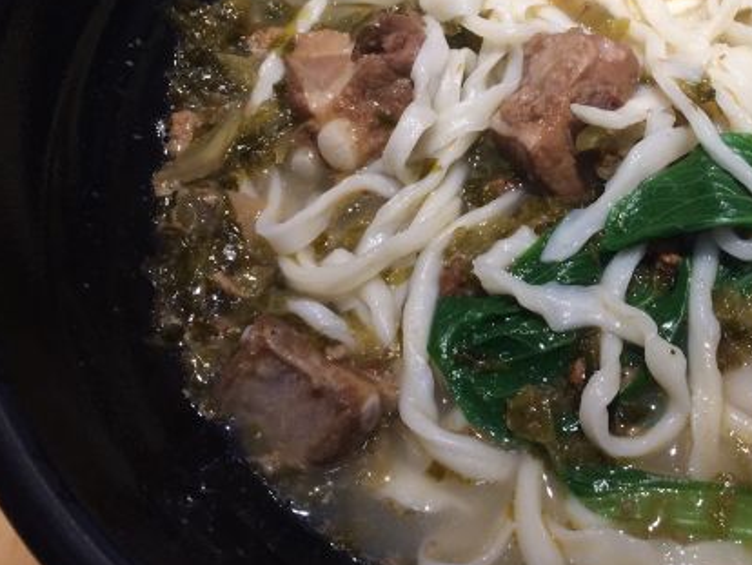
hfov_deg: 37.2
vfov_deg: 29.5
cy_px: 192
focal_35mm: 49
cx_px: 625
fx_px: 1065
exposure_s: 1/33
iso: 64
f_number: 2.2
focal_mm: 4.15
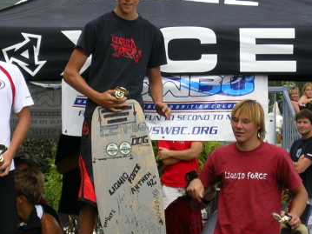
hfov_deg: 10.8
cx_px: 96
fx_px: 1649
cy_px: 138
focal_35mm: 183
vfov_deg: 8.1
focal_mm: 17.4
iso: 80
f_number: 5
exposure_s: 1/125
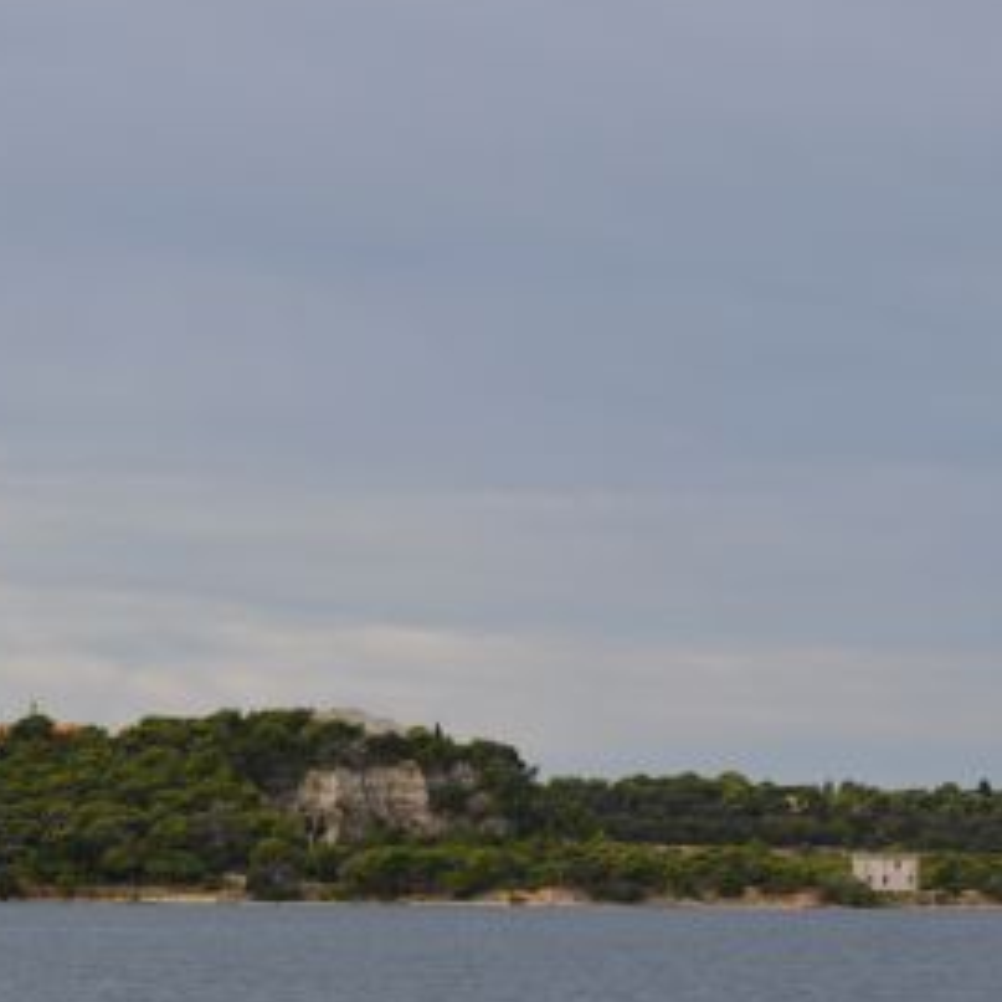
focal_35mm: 103
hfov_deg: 16.9
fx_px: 3373
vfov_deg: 16.8
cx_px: 663
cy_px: 684
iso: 100
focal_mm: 34
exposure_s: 1/250
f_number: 8
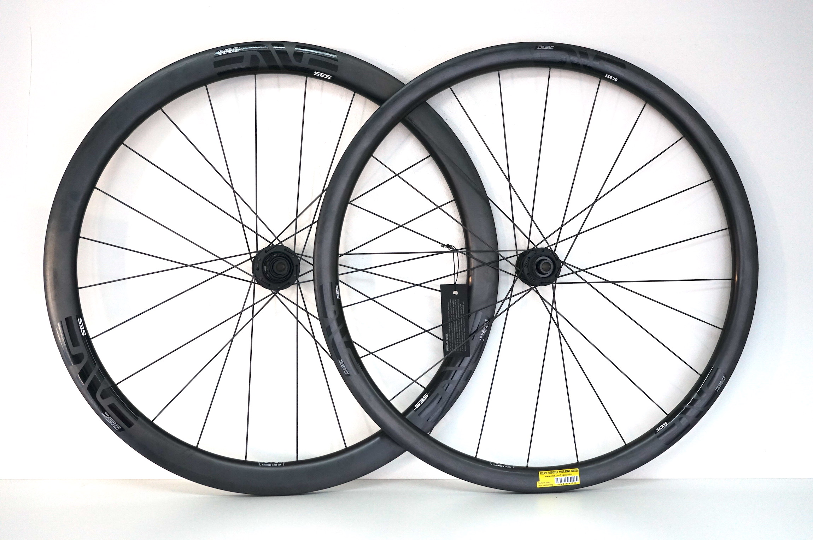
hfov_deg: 32.9
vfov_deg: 22.2
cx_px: 406
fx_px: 1376
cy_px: 270
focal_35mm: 61
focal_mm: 61
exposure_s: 1/160
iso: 1250
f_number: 5.6
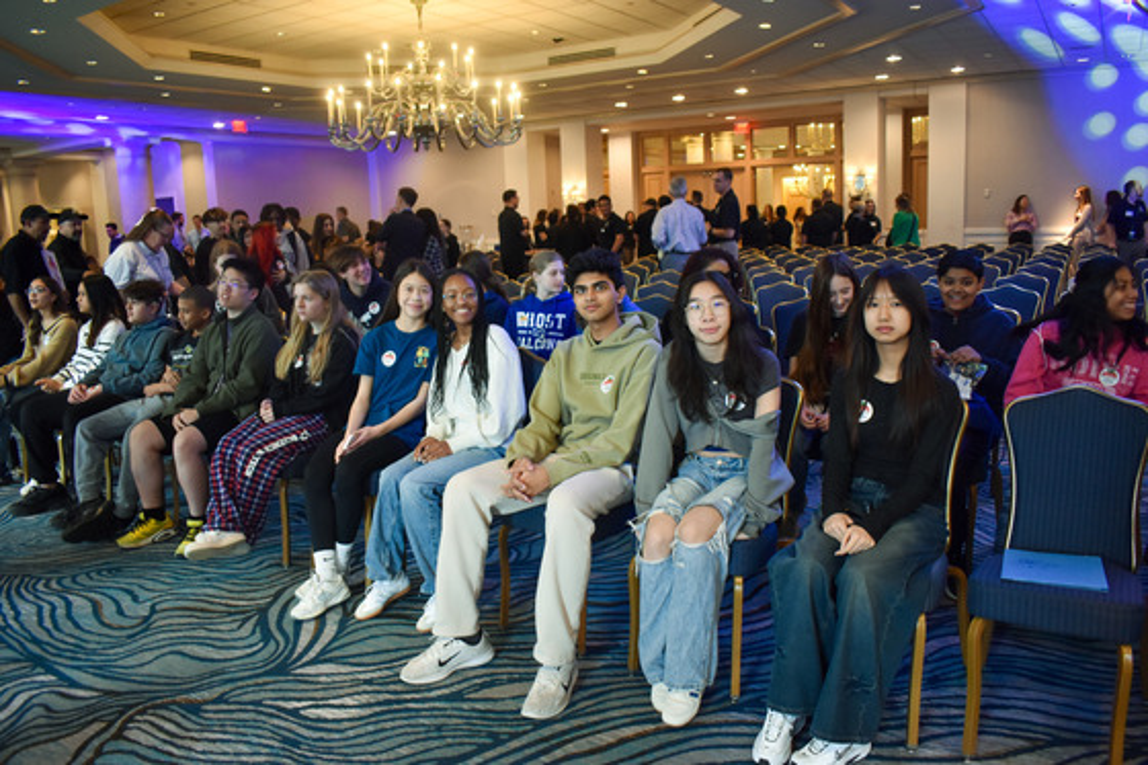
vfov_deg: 47.9
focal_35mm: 27
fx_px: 861
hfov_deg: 67.4
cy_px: 382
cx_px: 574
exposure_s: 1/40
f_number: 3.5
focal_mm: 18
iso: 800
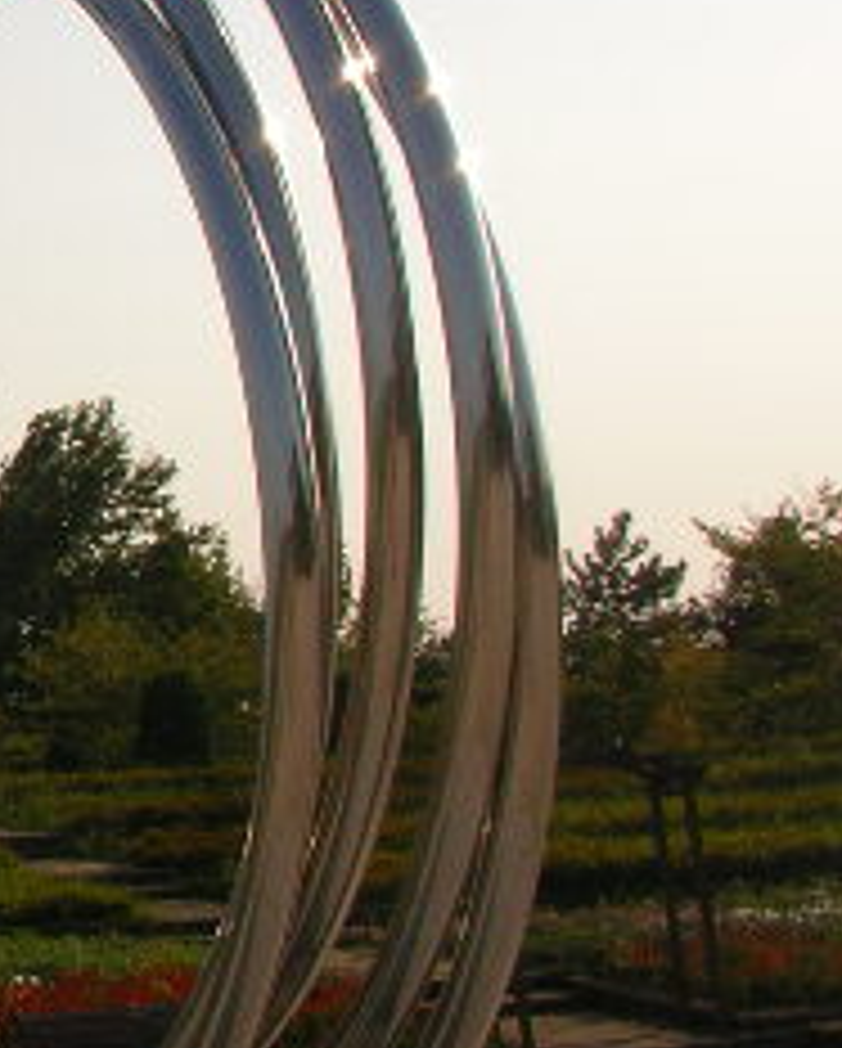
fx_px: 3078
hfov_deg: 14.3
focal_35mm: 99
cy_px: 4
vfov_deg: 18.8
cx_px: -522
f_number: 2.8
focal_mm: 5.7
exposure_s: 1/400
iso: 50
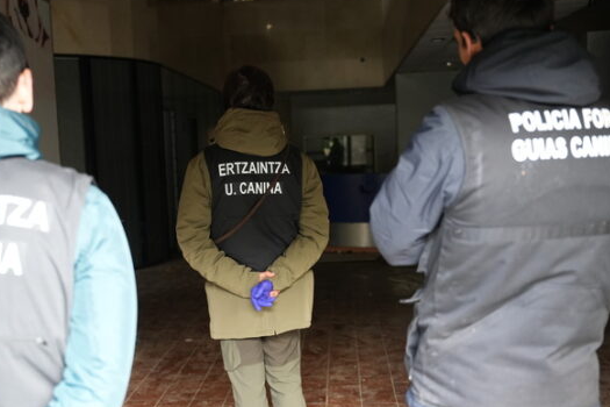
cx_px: 275
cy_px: 243
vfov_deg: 25.4
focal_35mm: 53
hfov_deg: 37.4
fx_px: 900
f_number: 2.8
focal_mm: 40.1
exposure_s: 1/160
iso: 2500
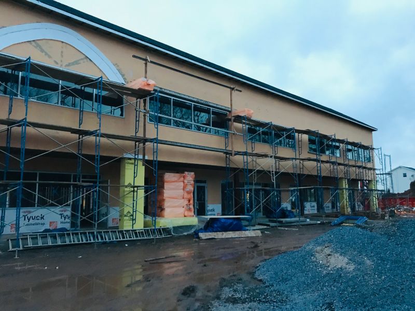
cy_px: 156
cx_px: 208
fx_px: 336
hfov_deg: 63.4
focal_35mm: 28
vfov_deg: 49.7
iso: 80
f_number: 1.8
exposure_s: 1/7
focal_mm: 3.99
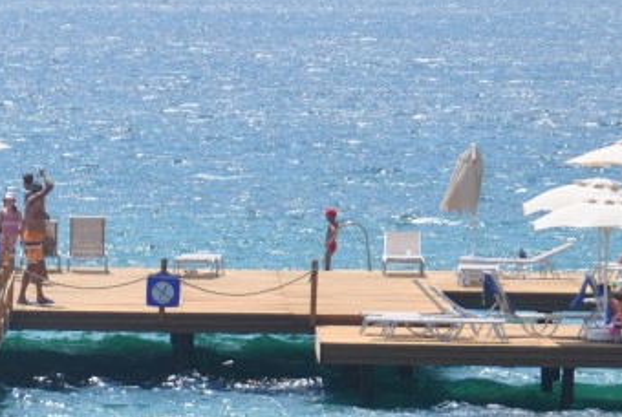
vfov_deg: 3.0
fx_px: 7875
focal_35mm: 455
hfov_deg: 4.5
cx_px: -125
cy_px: 315
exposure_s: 1/640
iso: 100
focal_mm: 90
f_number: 6.3
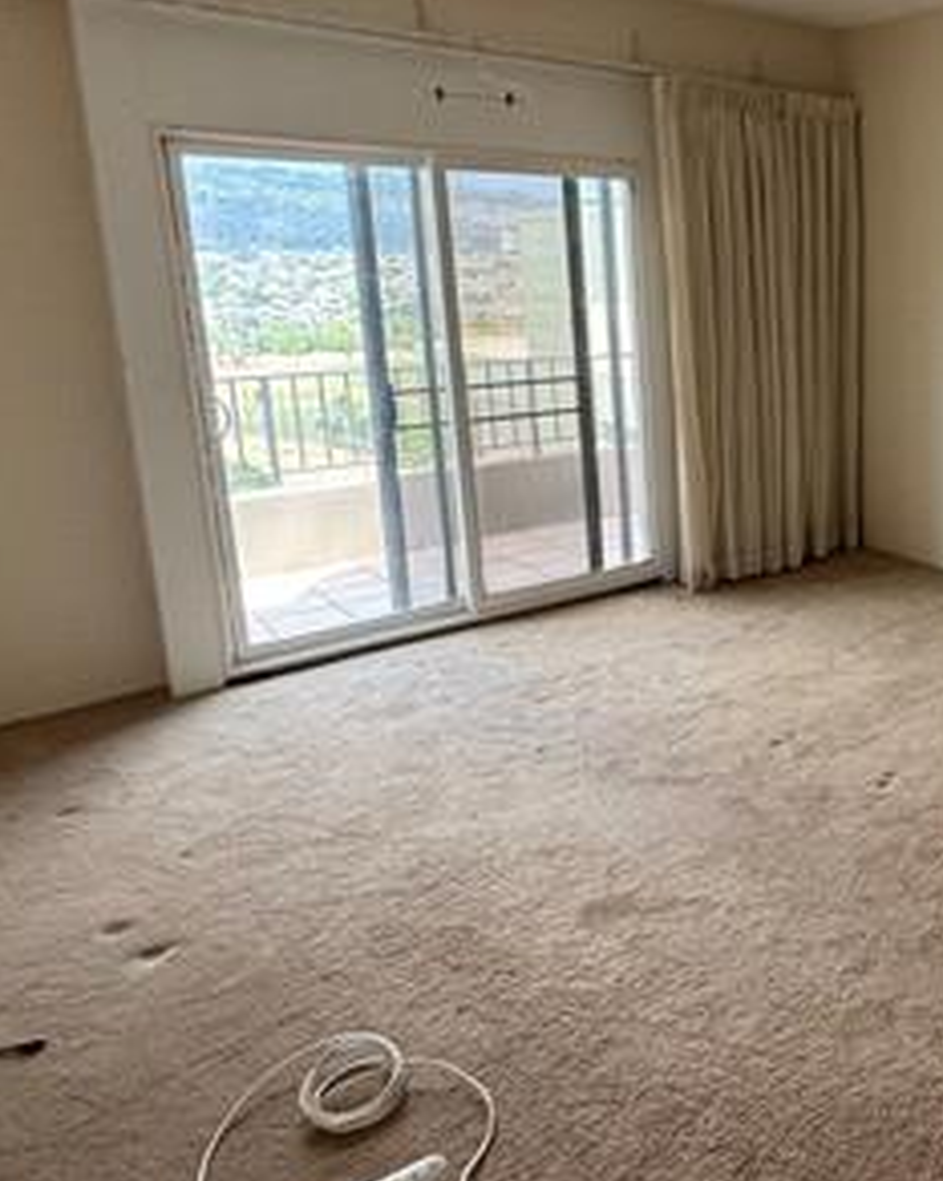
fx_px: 1048
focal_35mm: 30
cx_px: 996
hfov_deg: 40.7
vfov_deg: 58.1
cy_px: 449
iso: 100
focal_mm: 2.22
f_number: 2.2
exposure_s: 1/120
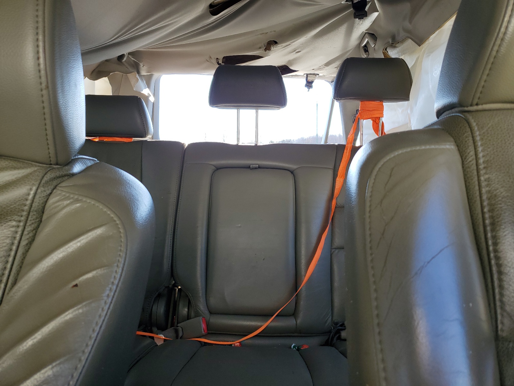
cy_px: 193
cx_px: 257
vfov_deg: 53.1
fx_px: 386
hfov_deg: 67.3
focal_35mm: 26
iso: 50
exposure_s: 1/303
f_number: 1.5
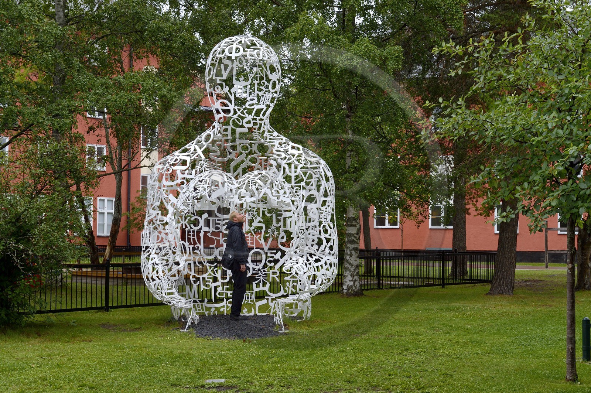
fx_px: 1148
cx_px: 296
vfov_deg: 19.4
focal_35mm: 70
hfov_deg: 28.9
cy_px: 196
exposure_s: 1/160
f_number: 13
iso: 800
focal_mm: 70
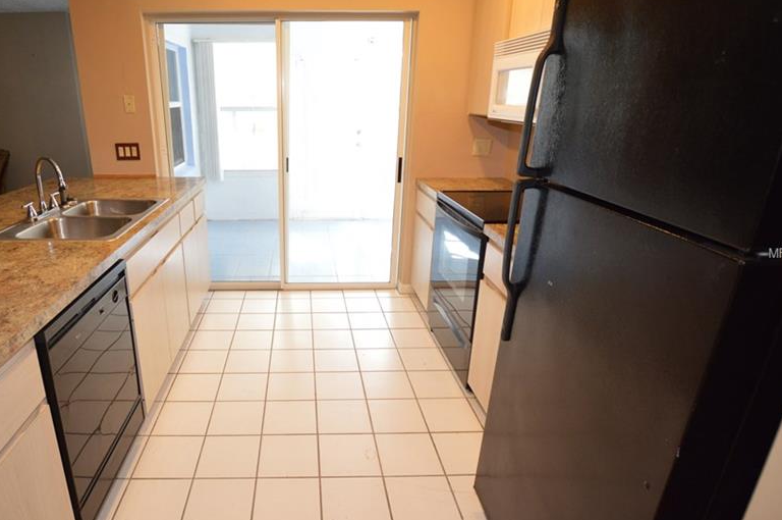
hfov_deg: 82.8
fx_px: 434
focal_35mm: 20
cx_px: 305
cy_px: 254
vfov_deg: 61.8
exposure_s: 1/60
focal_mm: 10
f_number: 3.5
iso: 720
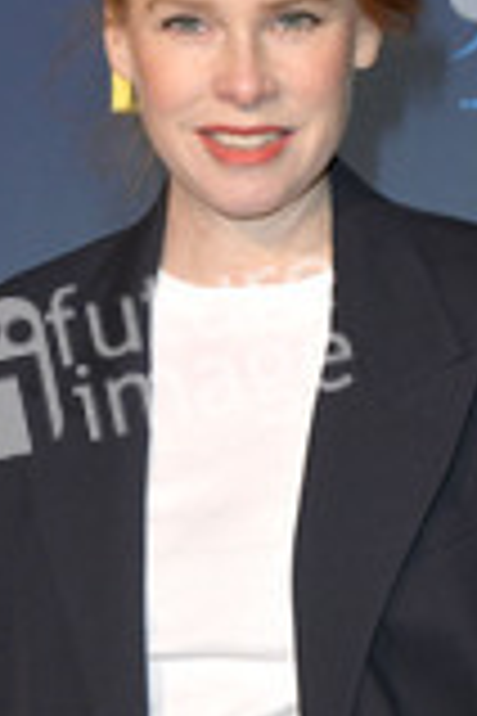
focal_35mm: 121
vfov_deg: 16.8
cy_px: 590
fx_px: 2405
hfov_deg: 11.3
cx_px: 252
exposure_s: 1/160
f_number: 6.3
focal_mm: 48
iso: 1600
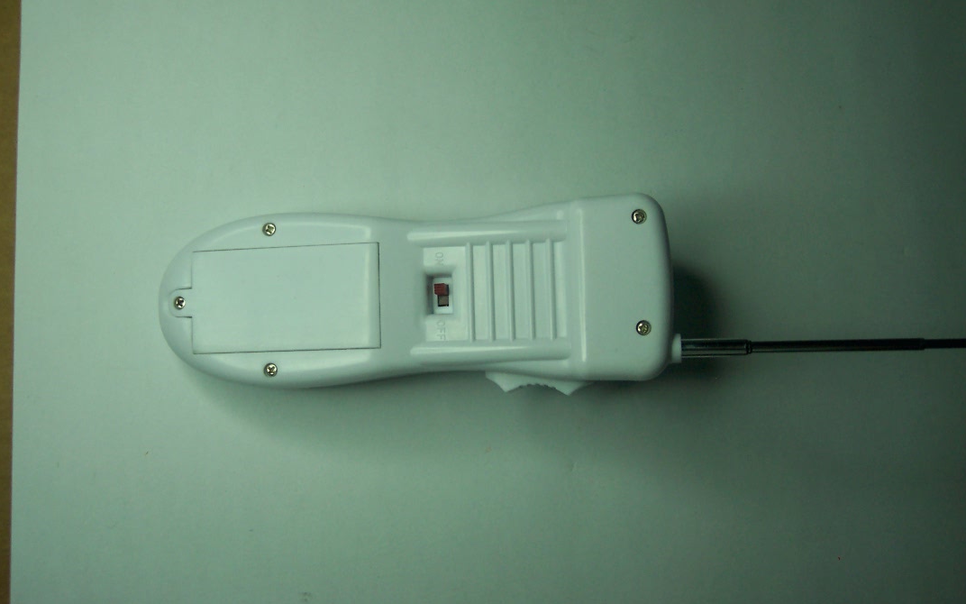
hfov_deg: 50.4
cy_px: 296
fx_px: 1027
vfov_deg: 32.8
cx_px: 481
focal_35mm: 39
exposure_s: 1/180
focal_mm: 8
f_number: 2.8
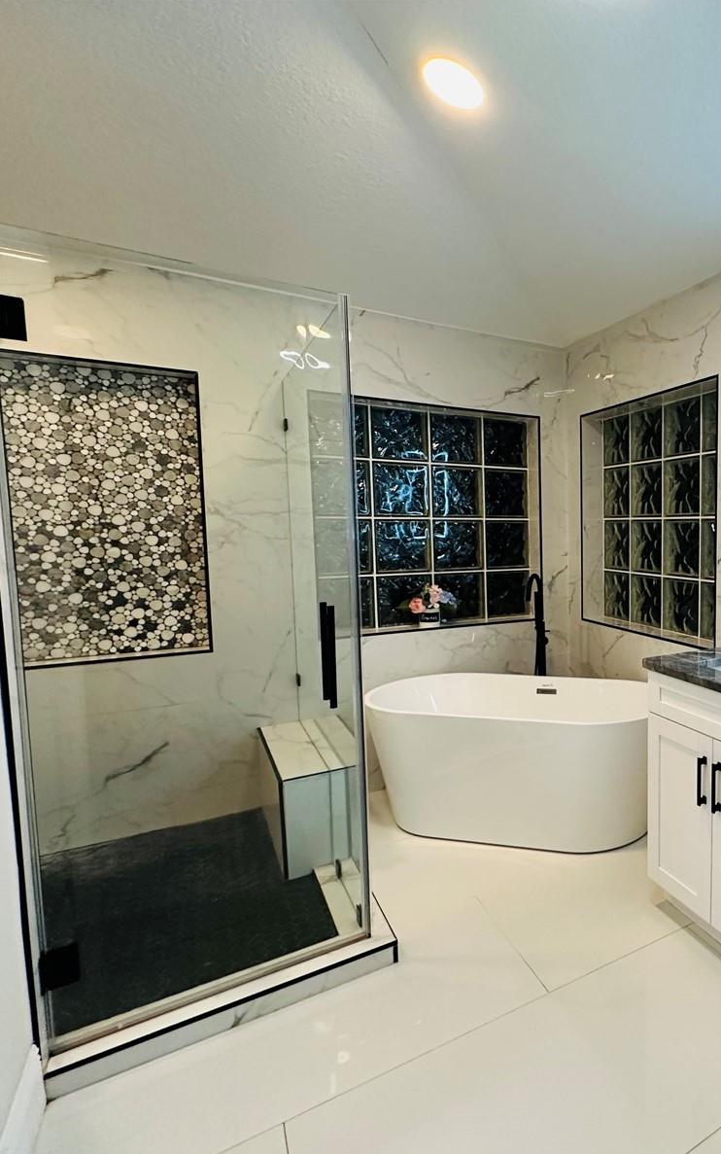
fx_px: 629
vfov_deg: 85.1
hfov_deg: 52.3
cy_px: 579
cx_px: 653
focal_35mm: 20
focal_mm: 2.22
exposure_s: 1/120
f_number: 2.2
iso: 250
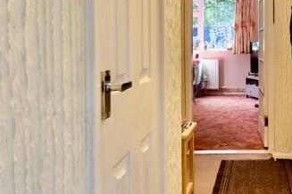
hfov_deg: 39.5
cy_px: 52
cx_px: 250
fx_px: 381
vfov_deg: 28.3
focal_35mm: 47
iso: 200
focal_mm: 10
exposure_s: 1/8
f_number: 7.1
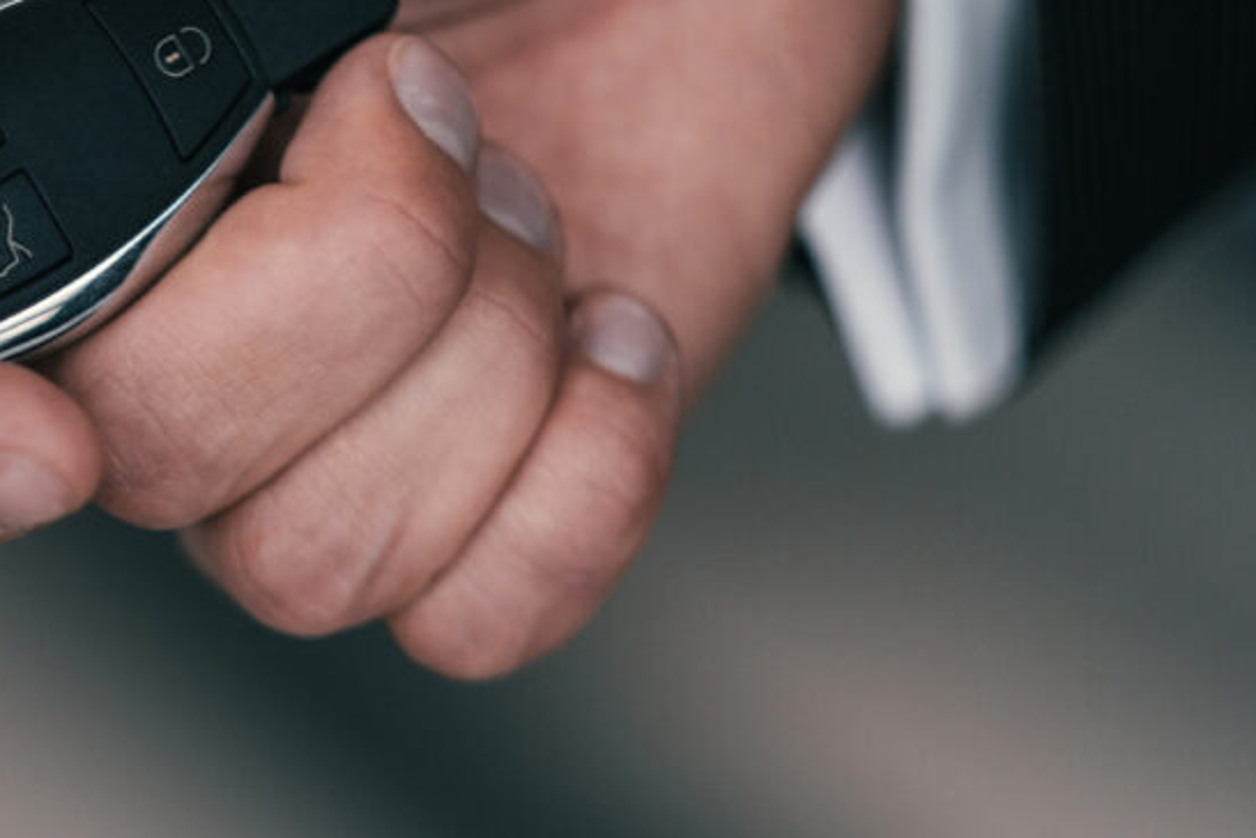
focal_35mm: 197
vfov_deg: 7.0
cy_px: 349
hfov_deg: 10.3
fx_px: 6873
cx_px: -131
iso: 200
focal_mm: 56
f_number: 1.2
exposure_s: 1/2000
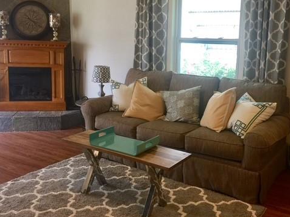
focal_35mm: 39
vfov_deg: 36.7
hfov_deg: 47.7
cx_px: 165
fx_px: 327
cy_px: 88
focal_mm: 4.15
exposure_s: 1/15
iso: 40
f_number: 2.2
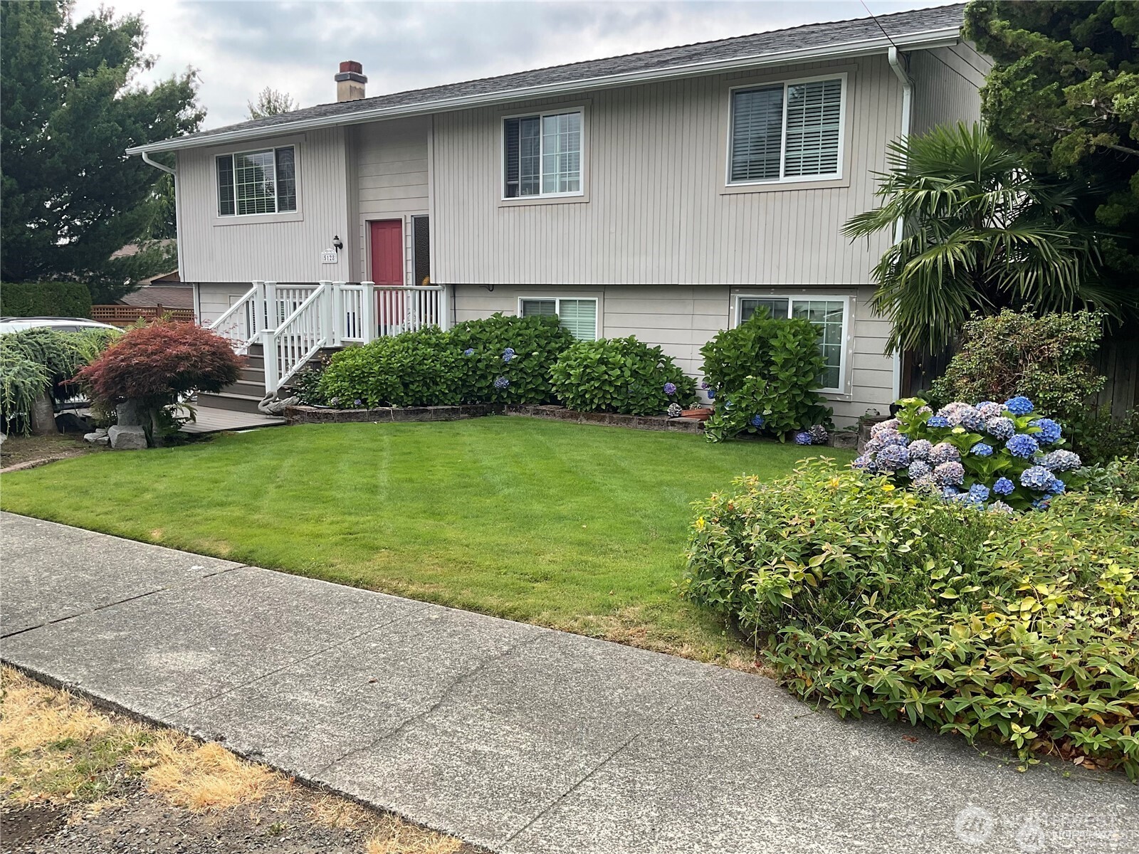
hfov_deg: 61.7
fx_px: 954
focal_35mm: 29
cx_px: 570
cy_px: 427
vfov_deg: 48.2
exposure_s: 1/759
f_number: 1.8
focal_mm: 3
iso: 16
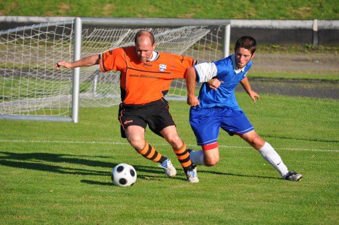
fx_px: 1763
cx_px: 170
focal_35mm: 188
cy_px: 112
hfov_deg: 11.0
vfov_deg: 7.3
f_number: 6.3
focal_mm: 125
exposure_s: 1/640
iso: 200
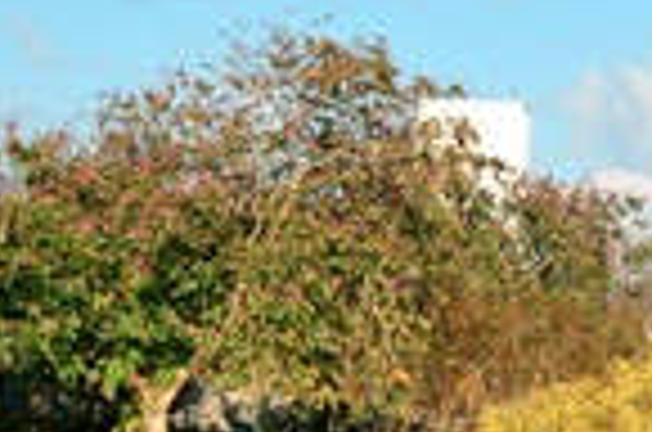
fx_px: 3199
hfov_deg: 10.7
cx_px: 1291
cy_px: 94
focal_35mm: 177
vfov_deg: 7.7
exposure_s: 1/125
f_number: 14
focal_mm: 32
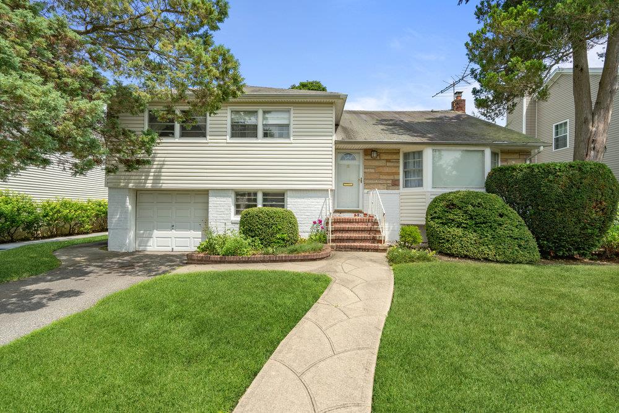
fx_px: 275
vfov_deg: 73.8
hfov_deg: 96.7
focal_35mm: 16
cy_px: 206
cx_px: 310
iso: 100
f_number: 6.3
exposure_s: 1/250
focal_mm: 16
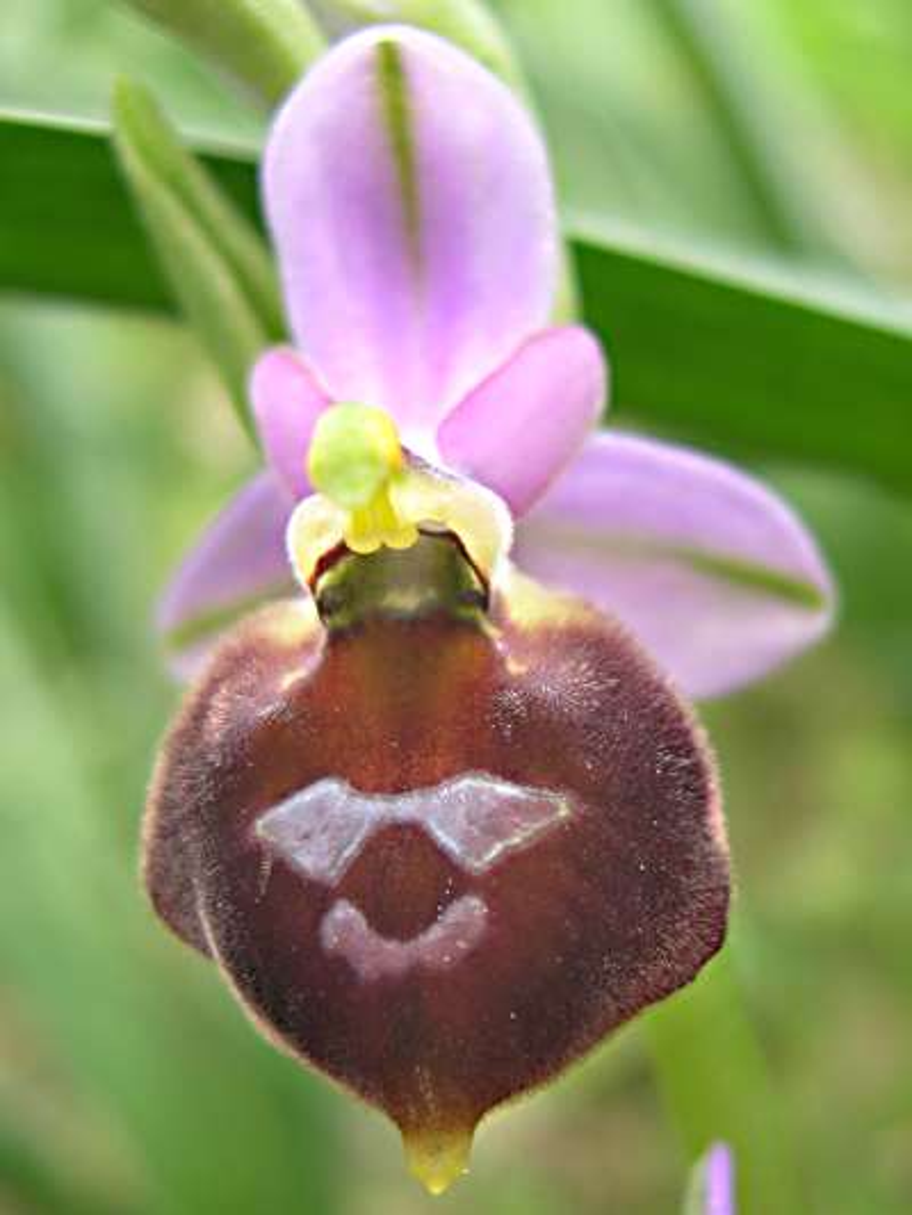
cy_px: 608
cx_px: 456
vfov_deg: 49.0
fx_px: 1334
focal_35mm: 38
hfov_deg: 37.7
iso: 100
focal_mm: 8
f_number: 7.6
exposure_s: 1/115
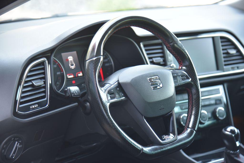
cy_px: 82
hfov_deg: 22.1
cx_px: 122
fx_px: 624
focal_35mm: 92
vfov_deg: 14.9
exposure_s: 1/50
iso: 500
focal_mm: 92
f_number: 4
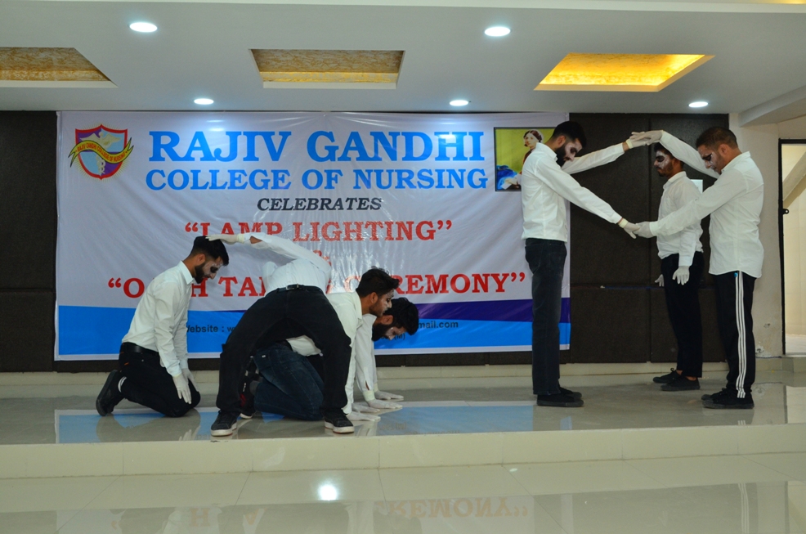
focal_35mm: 36
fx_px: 804
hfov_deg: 53.2
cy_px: 267
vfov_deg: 36.7
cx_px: 403
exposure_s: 1/125
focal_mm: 24
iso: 1000
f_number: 6.3
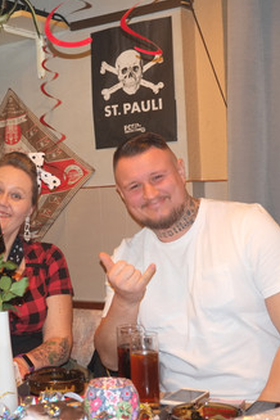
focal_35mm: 55
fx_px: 642
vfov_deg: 36.2
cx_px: 10
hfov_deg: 23.7
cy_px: 211
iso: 800
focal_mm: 24.3
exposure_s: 1/15
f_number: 3.2
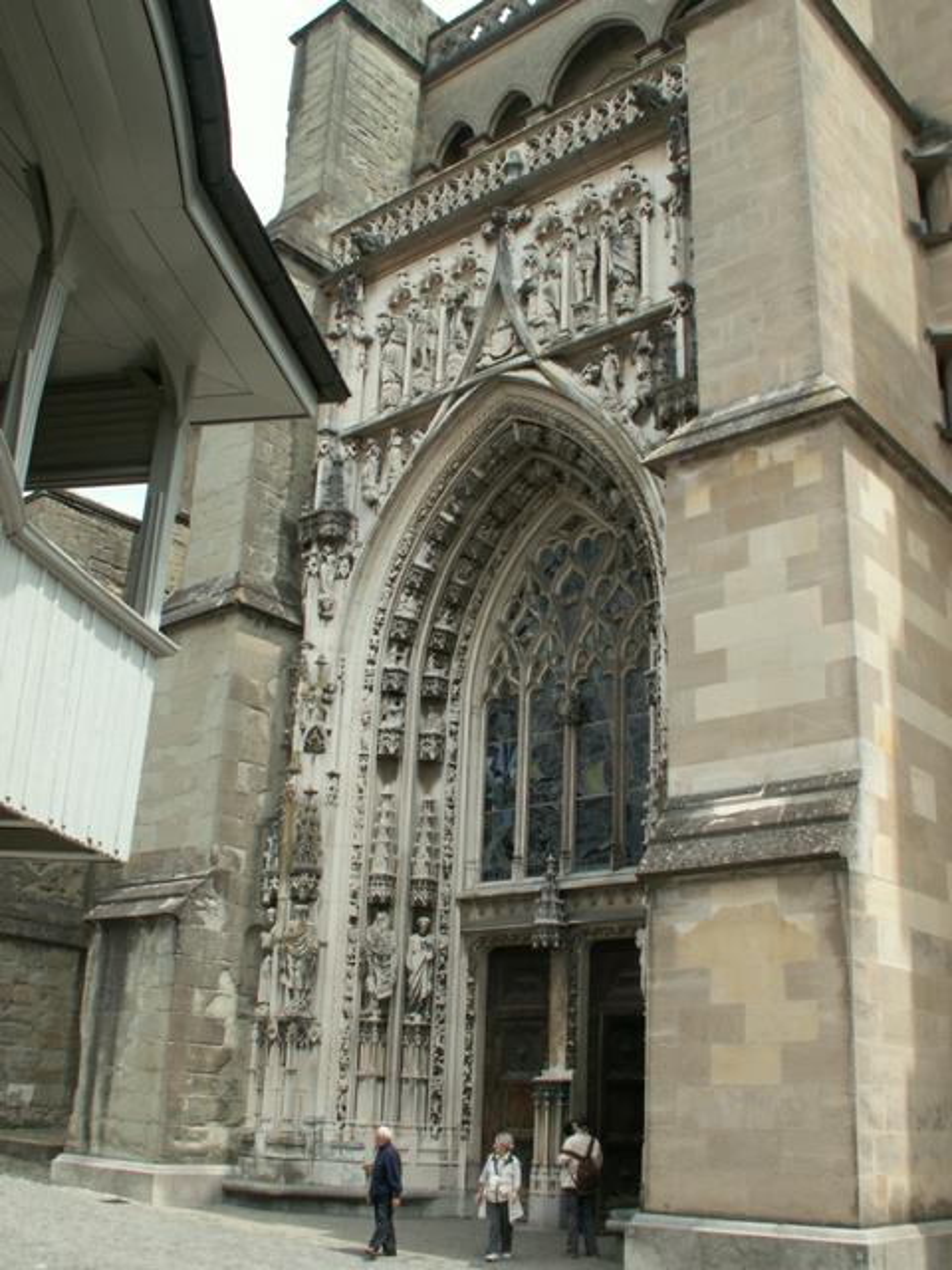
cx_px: 476
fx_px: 1283
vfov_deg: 52.6
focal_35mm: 35
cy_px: 635
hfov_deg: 40.7
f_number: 5.6
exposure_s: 1/200
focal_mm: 5.86
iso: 50
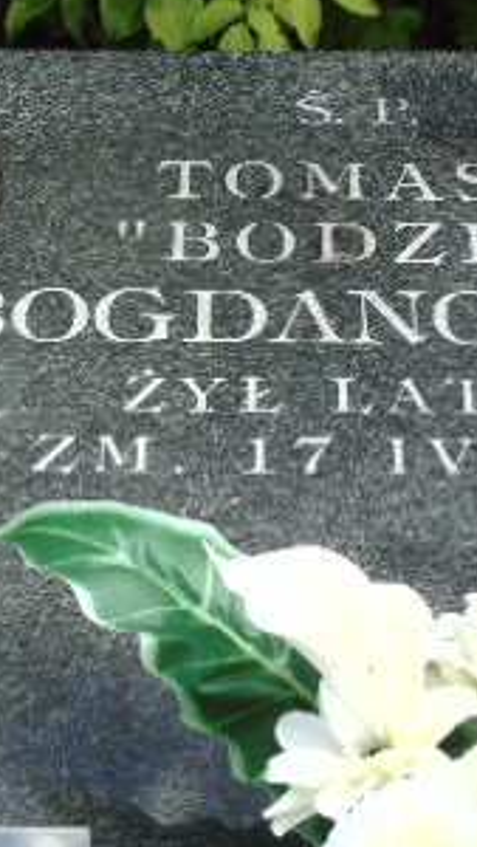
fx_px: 1774
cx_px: 206
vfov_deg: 26.6
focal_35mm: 79
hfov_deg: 15.3
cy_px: 587
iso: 80
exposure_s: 1/250
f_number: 3.8
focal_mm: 6.1
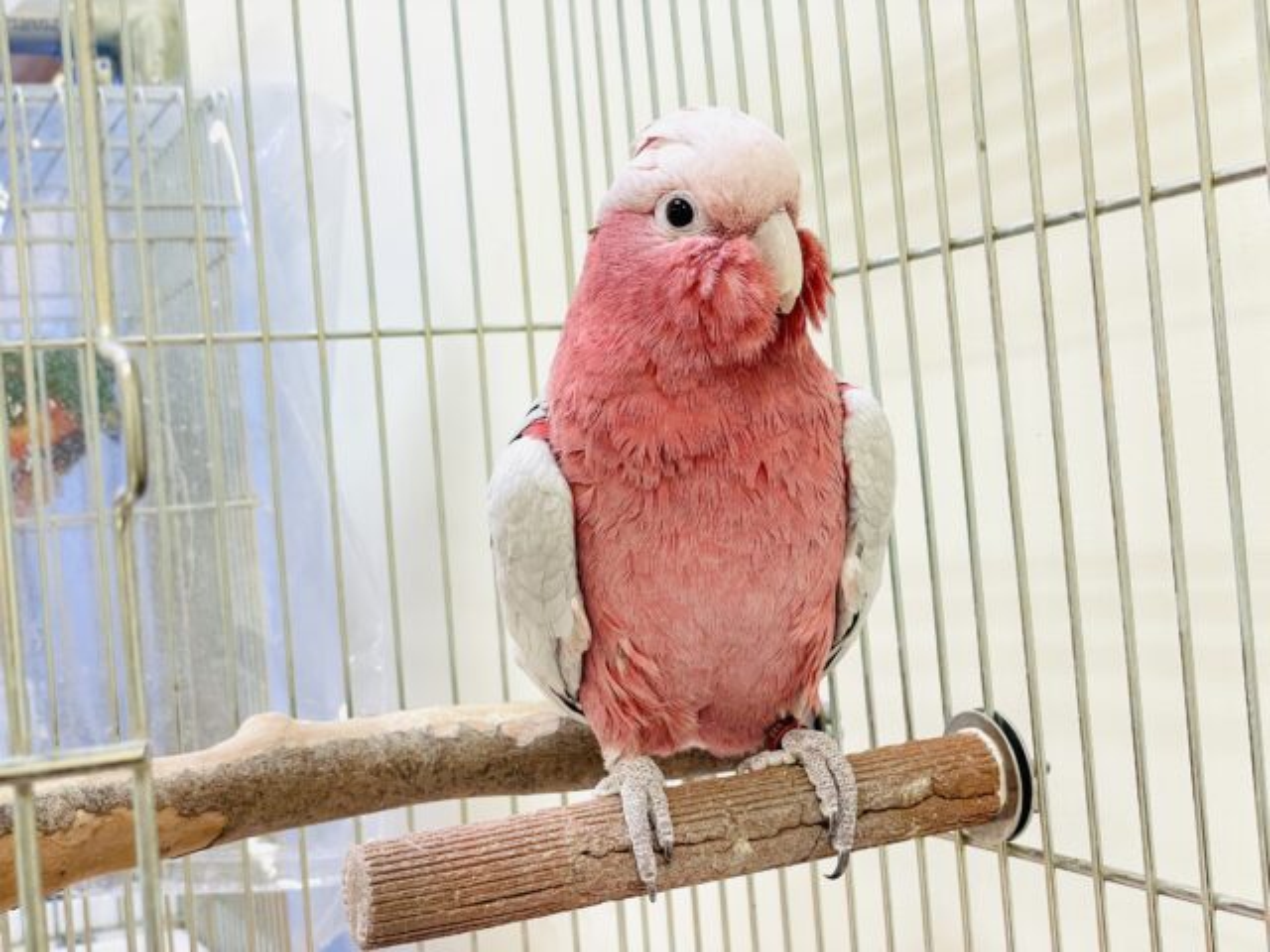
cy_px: 476
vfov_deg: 28.0
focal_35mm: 52
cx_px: 635
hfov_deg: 36.8
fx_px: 1908
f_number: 2
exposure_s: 1/99
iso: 125
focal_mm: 6
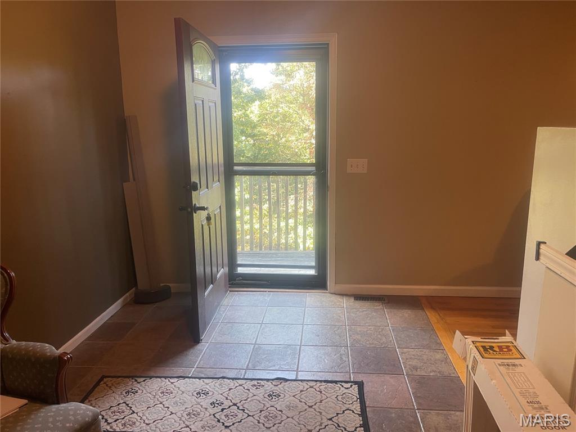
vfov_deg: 54.9
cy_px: 216
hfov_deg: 69.4
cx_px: 288
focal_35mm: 25
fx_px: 416
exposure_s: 1/60
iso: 125
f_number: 1.6
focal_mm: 5.1
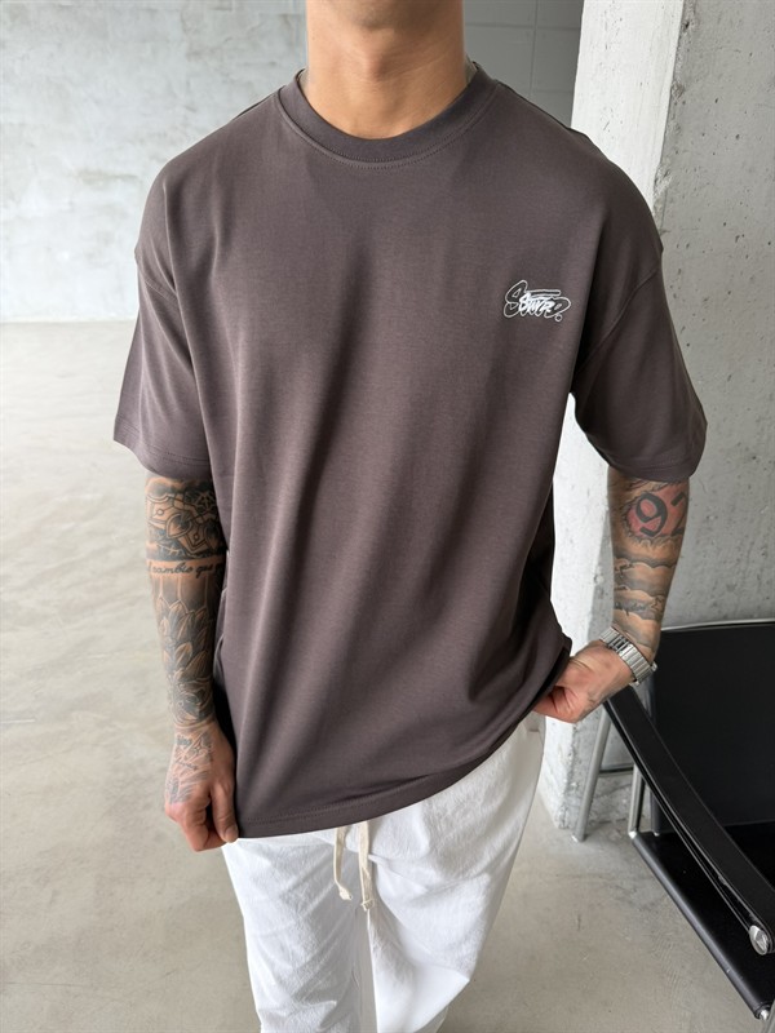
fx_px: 716
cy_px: 516
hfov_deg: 56.8
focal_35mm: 24
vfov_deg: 71.6
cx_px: 388
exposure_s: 1/121
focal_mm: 6.76
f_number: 1.78
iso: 64
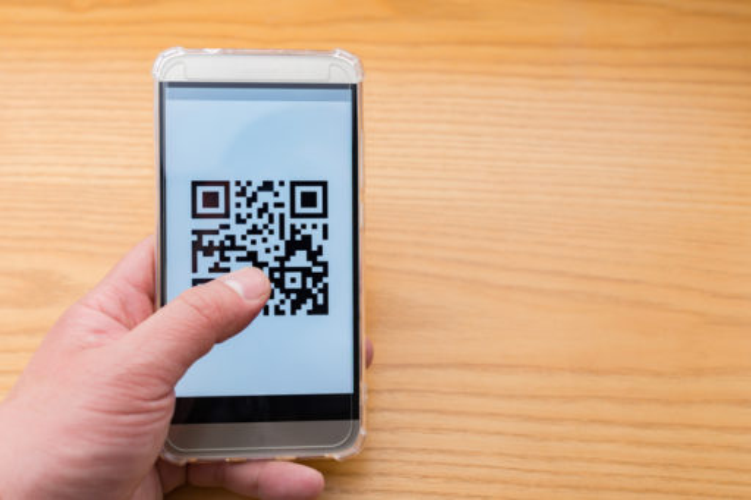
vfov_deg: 37.8
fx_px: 730
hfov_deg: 54.4
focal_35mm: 35
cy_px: 250
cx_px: 376
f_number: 5.6
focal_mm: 35
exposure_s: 1/80
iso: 400
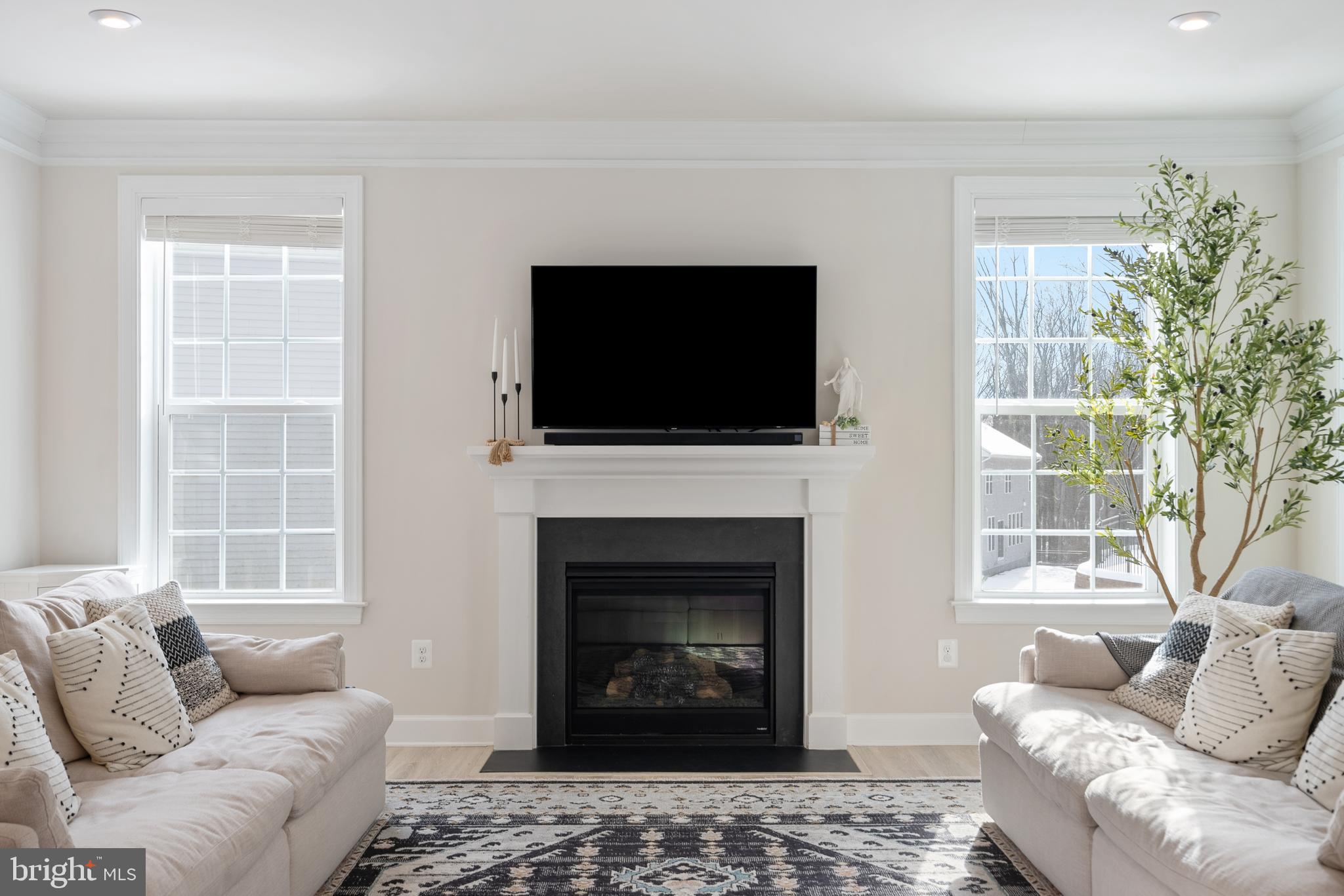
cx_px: 672
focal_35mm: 33
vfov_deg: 40.0
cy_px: 448
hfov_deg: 57.2
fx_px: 1232
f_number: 8
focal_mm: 33
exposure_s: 1/15
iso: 250
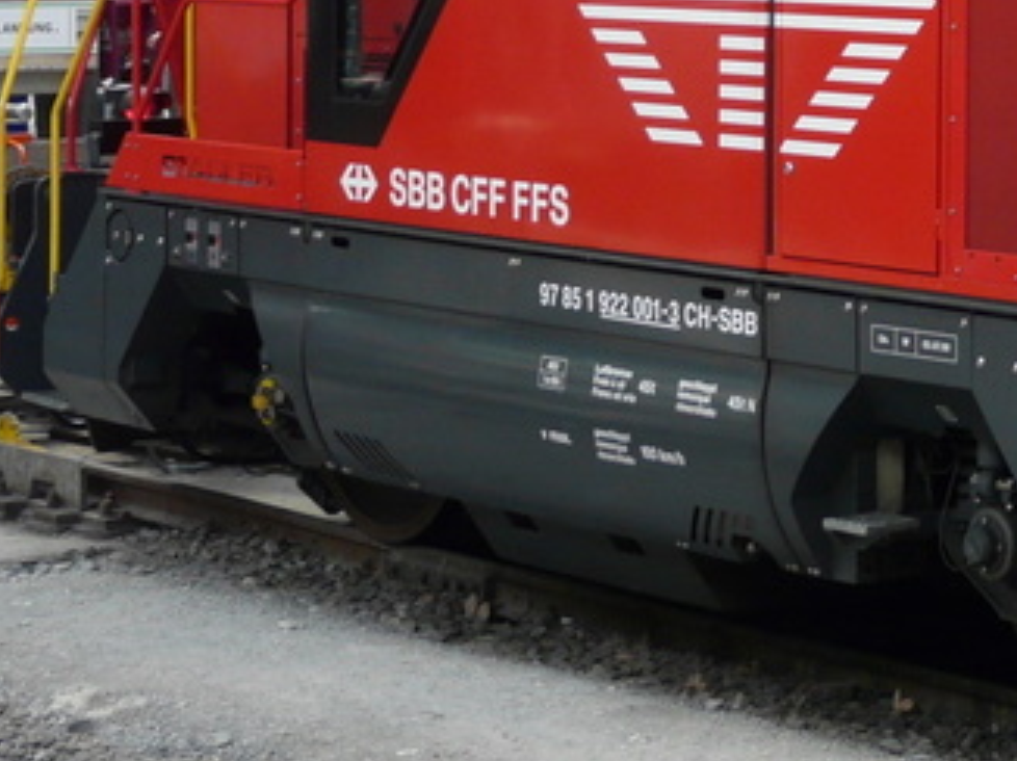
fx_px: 3787
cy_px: -37
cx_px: 1232
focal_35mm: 129
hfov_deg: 14.8
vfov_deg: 11.3
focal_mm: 6.8
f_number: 3.2
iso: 100
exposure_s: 1/80
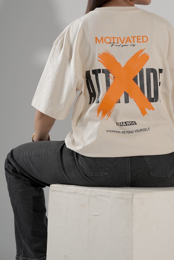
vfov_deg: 15.5
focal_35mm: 132
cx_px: 115
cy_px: 65
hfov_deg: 10.4
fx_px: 957
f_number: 5.6
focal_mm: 85
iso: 250
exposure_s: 1/160
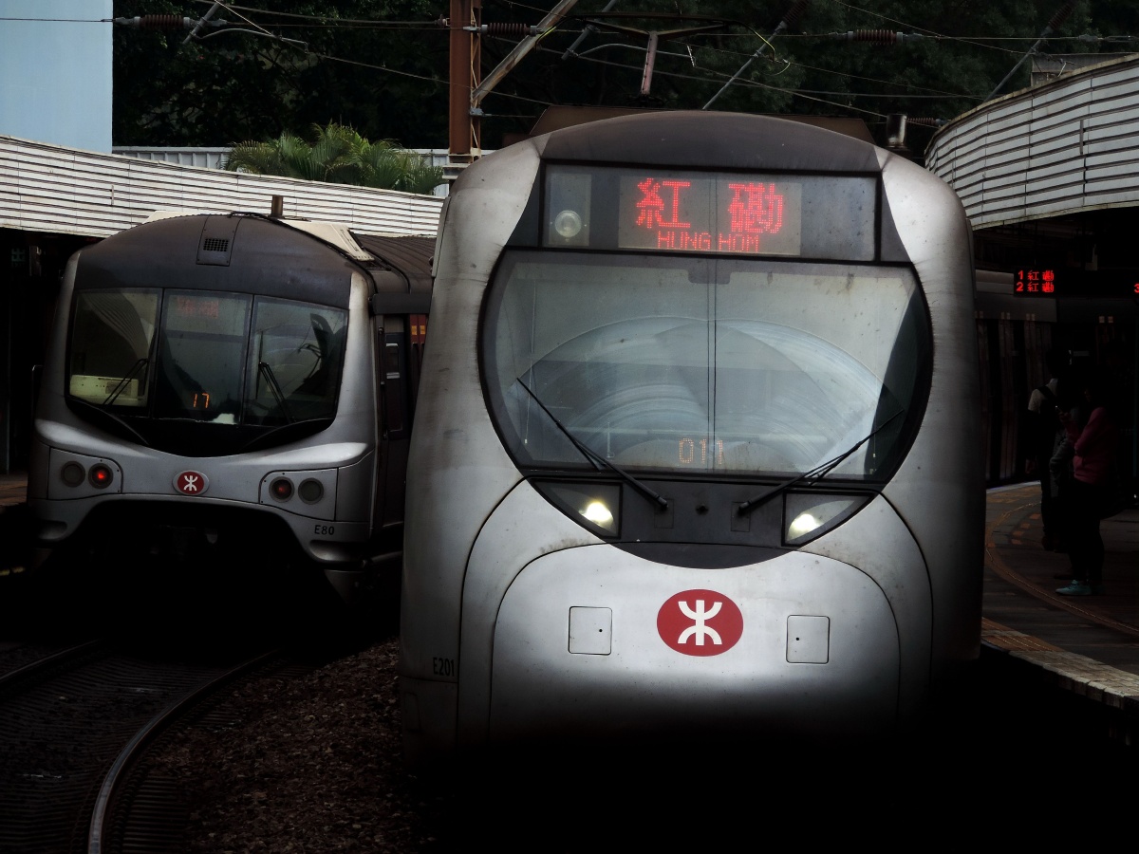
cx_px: 570
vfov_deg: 5.0
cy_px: 427
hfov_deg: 6.6
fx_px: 9871
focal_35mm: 300
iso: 80
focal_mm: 53.5
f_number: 4.8
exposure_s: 1/200
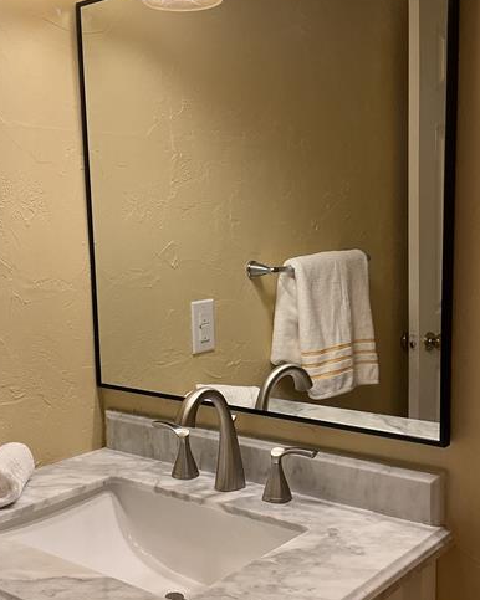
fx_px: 800
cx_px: 201
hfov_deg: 33.3
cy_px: 339
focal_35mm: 45
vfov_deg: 41.1
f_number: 1.8
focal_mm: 3
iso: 50
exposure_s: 1/120
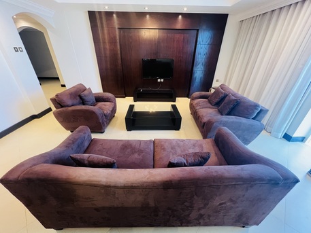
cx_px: 156
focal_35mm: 13
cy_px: 116
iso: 320
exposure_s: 1/50
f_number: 1.8
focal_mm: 1.57
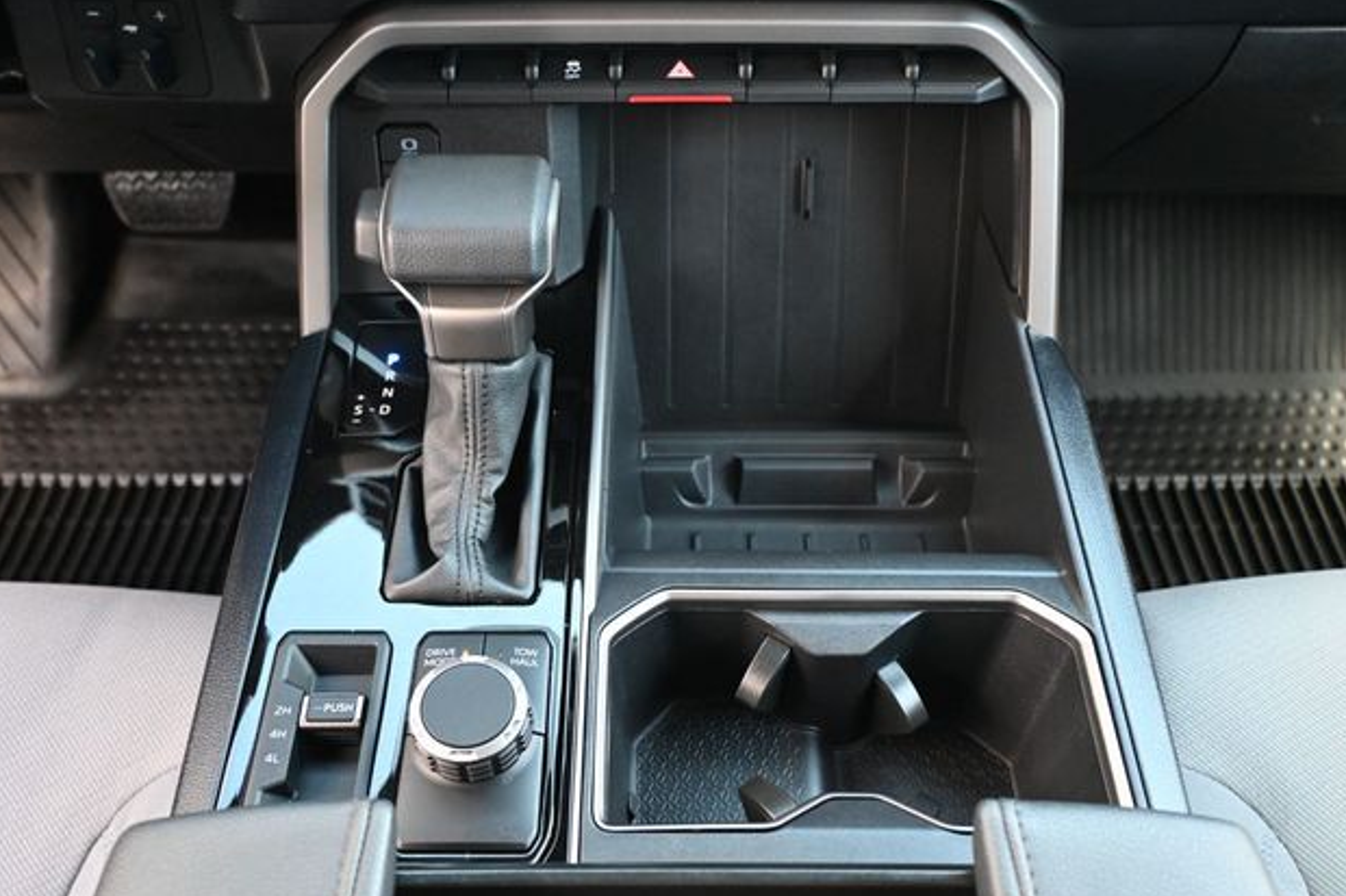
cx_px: 671
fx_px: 1215
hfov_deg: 58.0
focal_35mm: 33
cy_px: 449
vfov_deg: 40.5
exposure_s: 1/125
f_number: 4
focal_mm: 21
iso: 3200
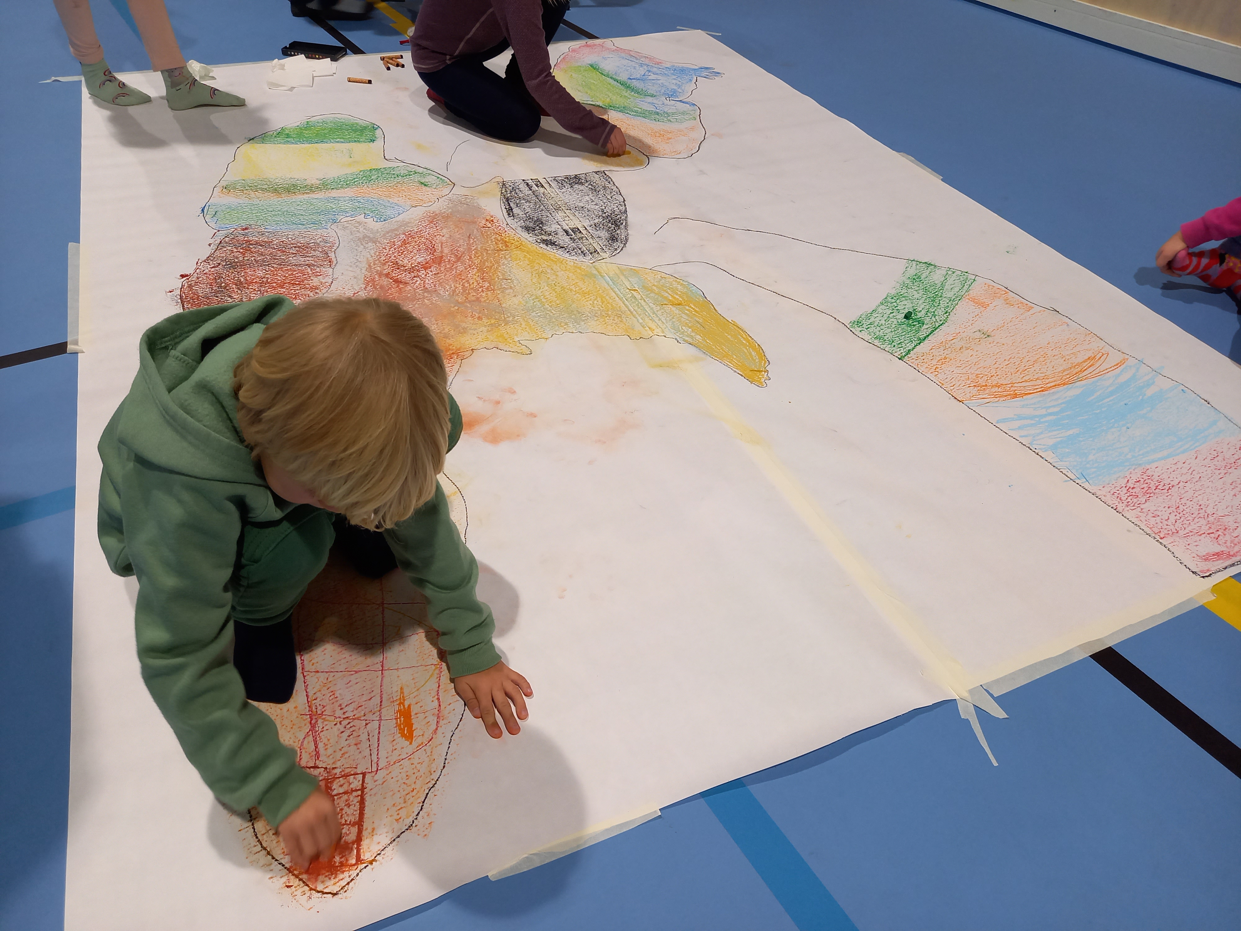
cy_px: 466
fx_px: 896
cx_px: 620
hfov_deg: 69.4
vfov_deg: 54.9
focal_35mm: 25
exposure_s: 1/49
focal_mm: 4.65
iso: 125
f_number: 1.8
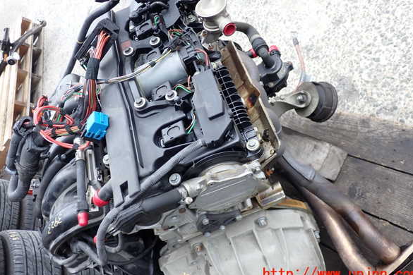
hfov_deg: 58.7
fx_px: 367
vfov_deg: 41.1
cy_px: 125
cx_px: 210
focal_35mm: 32
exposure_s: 1/80
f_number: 2.3
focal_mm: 5.4
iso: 100
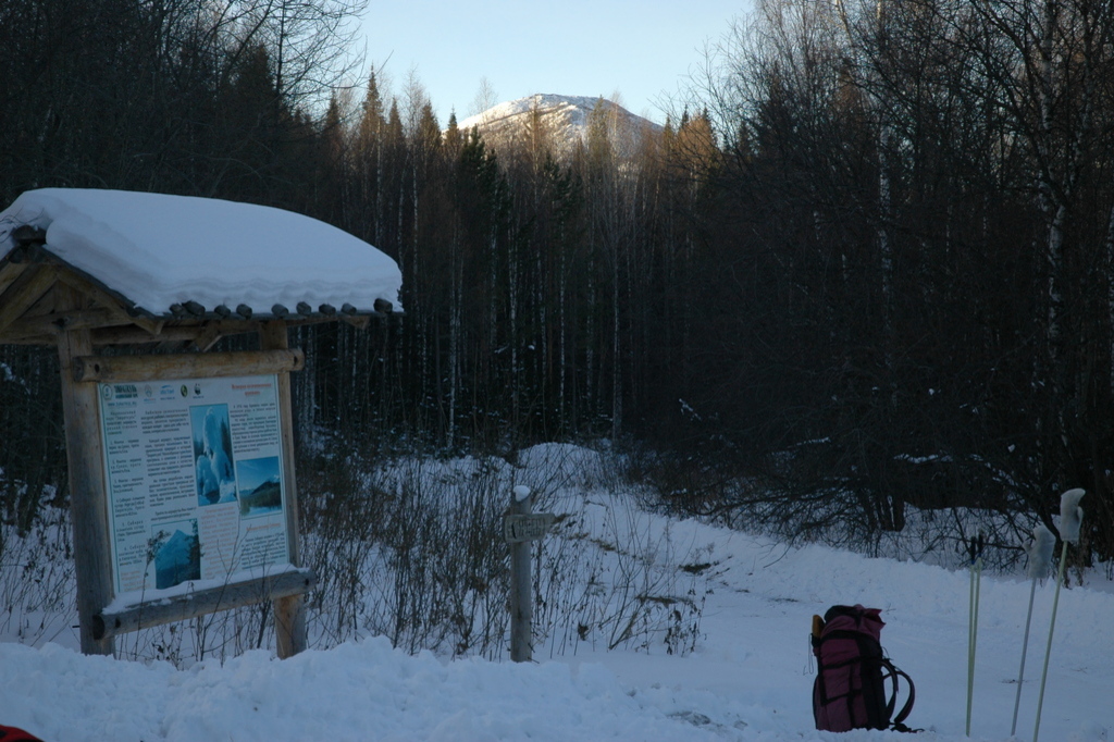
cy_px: 371
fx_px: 2320
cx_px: 557
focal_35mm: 75
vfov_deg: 18.2
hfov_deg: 27.0
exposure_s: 1/400
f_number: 4.5
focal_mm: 50
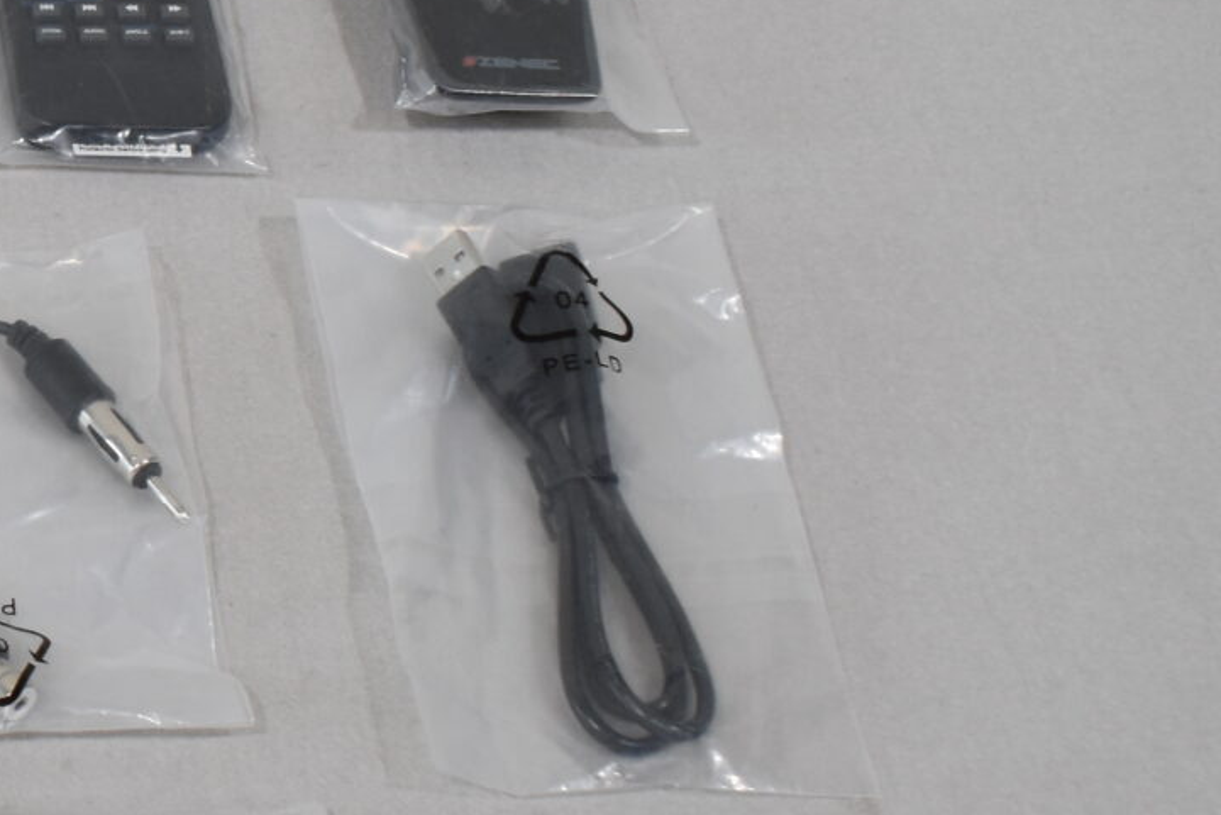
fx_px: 3792
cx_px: -635
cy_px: 323
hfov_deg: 16.6
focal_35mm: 112
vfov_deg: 12.3
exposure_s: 1/125
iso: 400
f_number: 5.6
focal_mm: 21
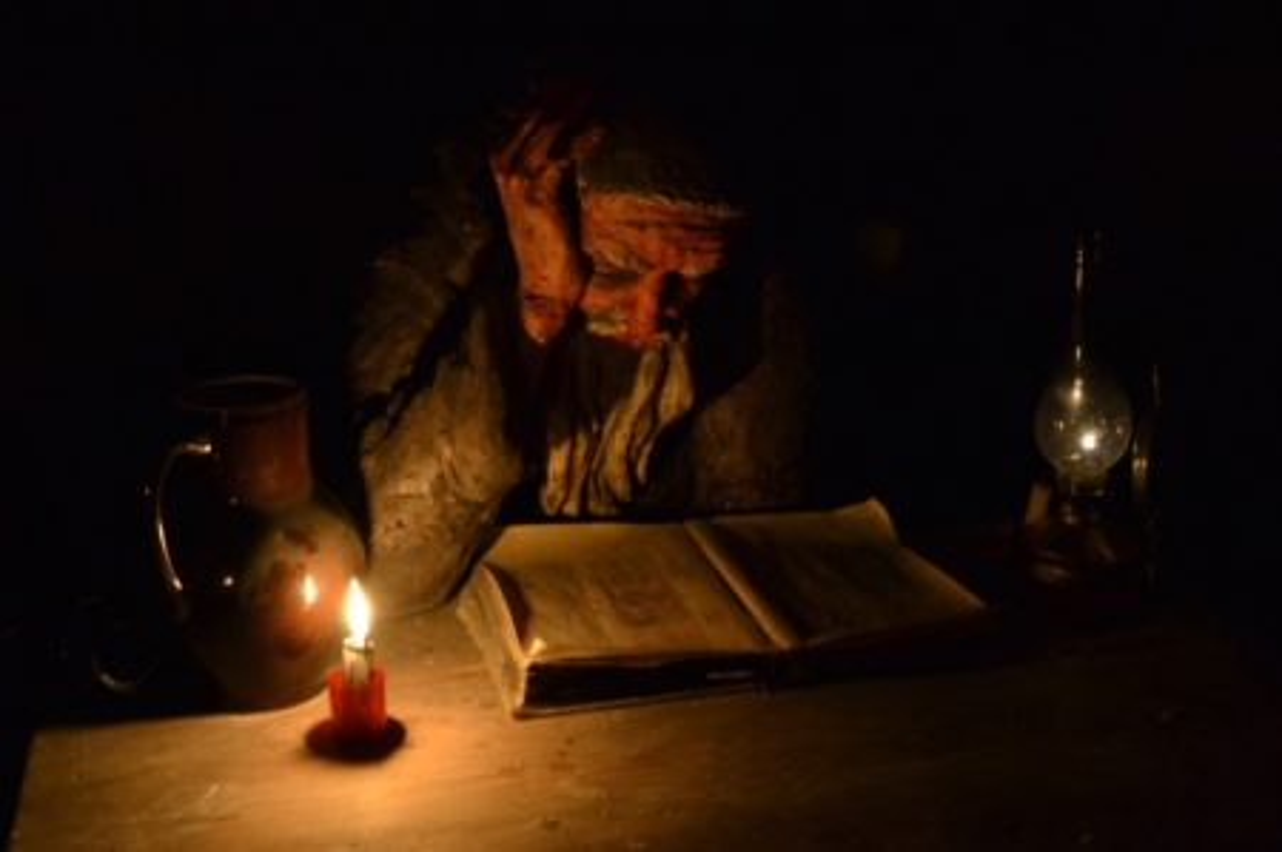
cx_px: 641
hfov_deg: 41.2
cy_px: 426
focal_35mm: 48
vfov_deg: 28.0
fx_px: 1707
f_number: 8
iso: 1600
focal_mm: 32
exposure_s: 1/4
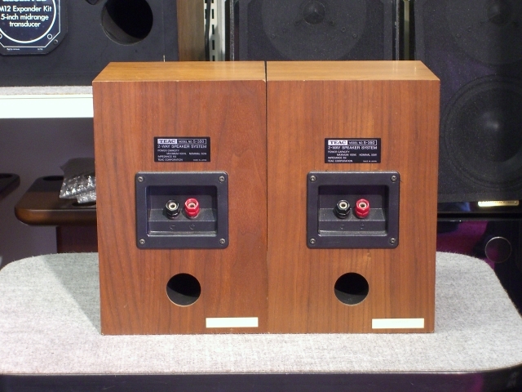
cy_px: 196
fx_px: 1433
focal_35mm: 95
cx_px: 261
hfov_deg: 20.7
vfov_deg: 15.6
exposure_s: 1/10
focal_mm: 19.7
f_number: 4.8
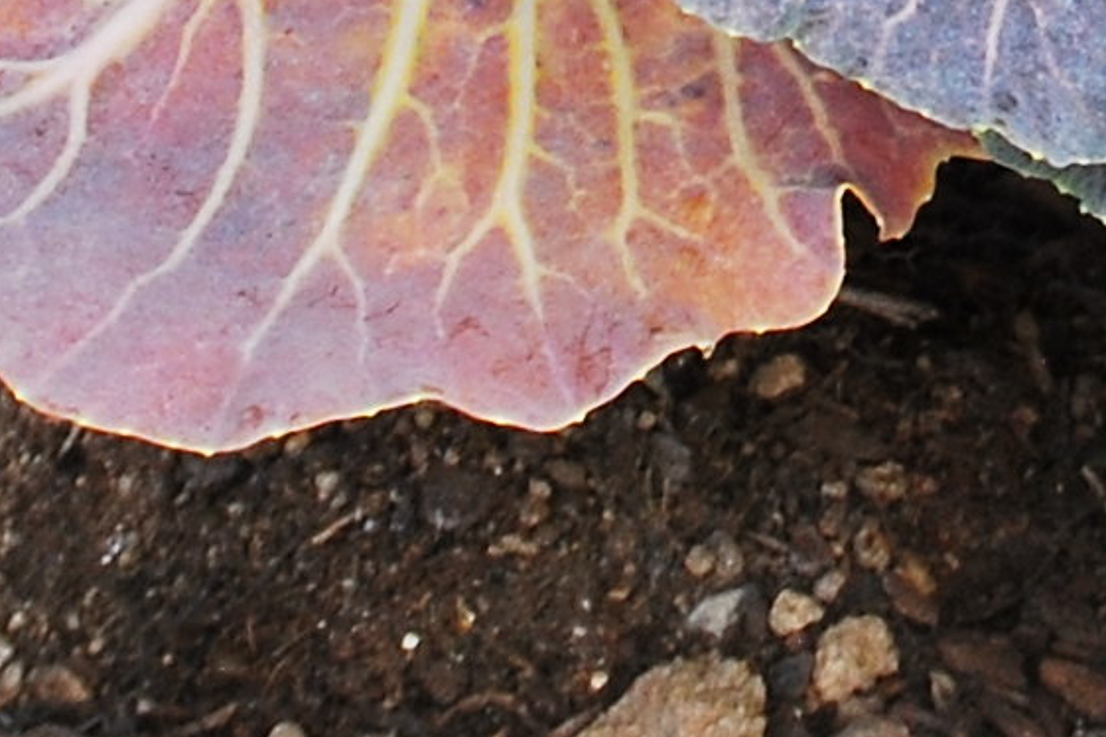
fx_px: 17524
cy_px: -1490
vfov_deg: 2.4
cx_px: 1329
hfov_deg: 3.6
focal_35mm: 570
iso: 400
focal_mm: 55
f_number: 9
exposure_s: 1/160
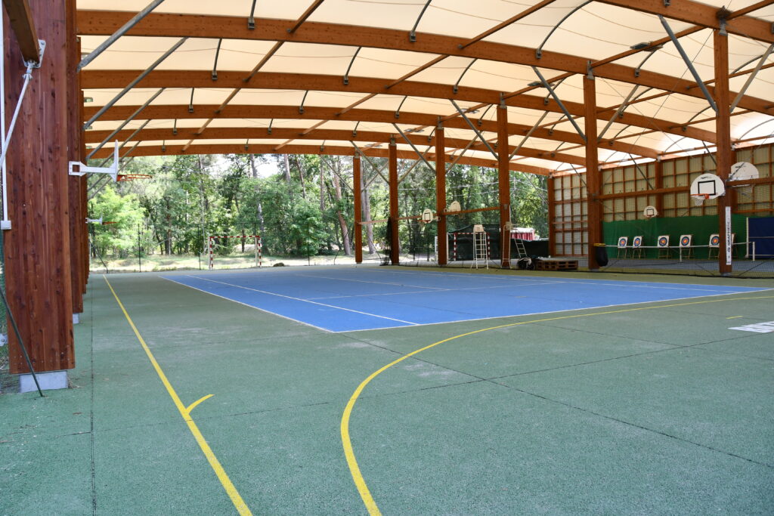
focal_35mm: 27
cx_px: 387
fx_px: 581
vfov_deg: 47.9
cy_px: 258
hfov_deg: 67.4
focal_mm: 18
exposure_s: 1/250
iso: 400
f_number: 5.6
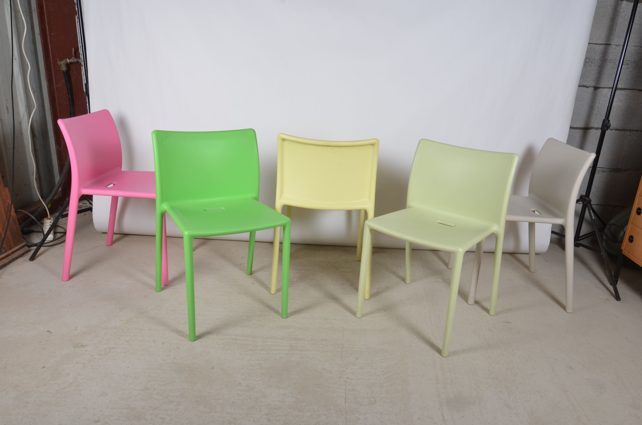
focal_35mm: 26
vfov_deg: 50.2
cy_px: 212
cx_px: 321
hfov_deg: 70.5
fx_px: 454
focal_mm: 17
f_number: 14
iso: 100
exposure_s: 1/125
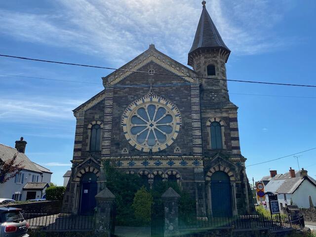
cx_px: 158
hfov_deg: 67.3
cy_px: 118
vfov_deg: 53.1
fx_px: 237
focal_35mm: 26
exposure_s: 1/4115
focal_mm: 4.25
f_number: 1.8
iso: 32
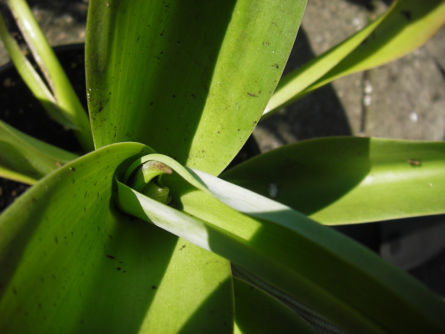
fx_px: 489
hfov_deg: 49.0
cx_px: 222
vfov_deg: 37.7
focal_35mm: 38
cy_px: 167
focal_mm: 6.3
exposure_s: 1/320
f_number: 3.3
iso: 50
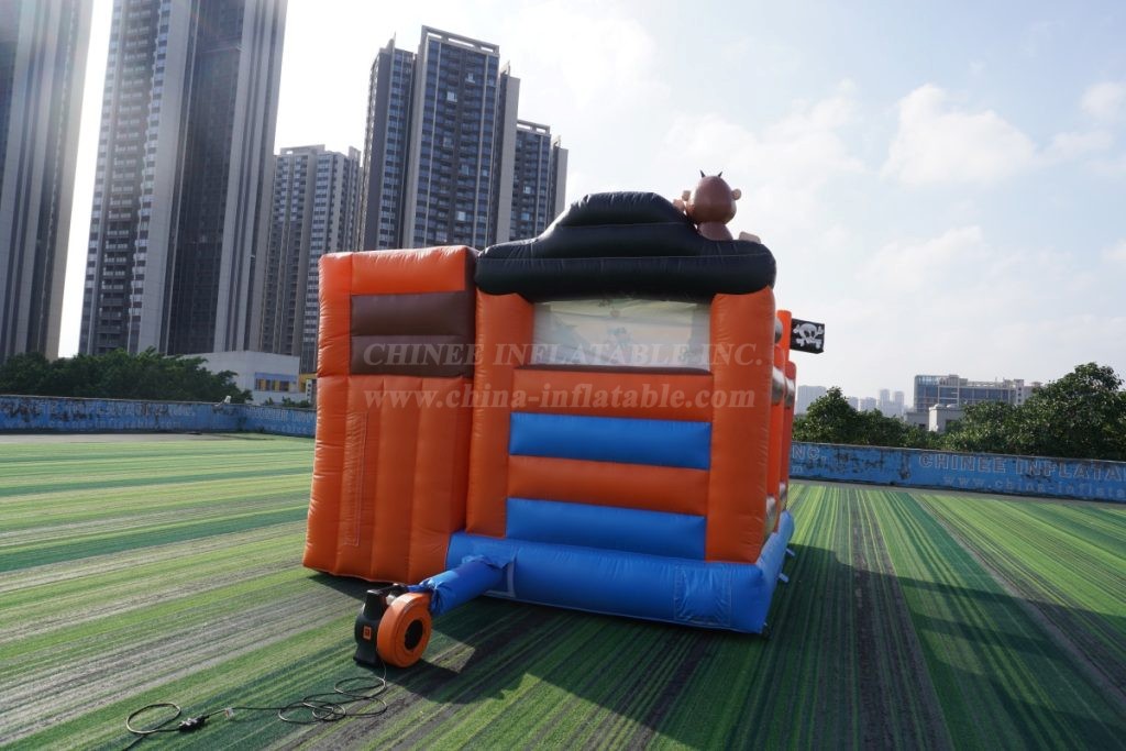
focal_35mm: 24
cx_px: 563
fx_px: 751
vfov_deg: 53.1
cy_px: 376
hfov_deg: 73.7
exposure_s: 1/200
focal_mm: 16
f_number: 8
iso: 100
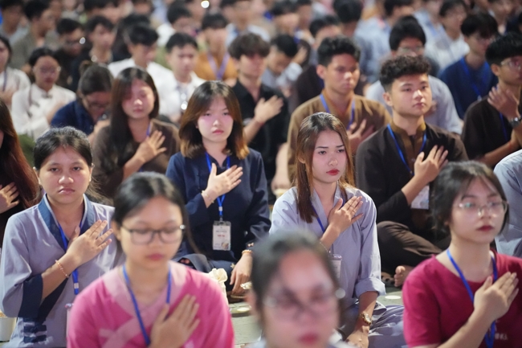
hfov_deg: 16.3
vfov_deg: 10.9
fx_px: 1826
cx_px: 261
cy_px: 174
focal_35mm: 126
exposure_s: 1/200
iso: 20000
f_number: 2.8
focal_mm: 126
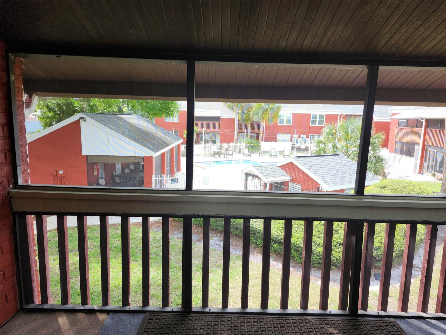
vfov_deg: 58.9
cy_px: 168
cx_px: 223
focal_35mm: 23
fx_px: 296
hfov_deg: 73.9
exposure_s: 1/180
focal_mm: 5.54
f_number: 1.8
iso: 50
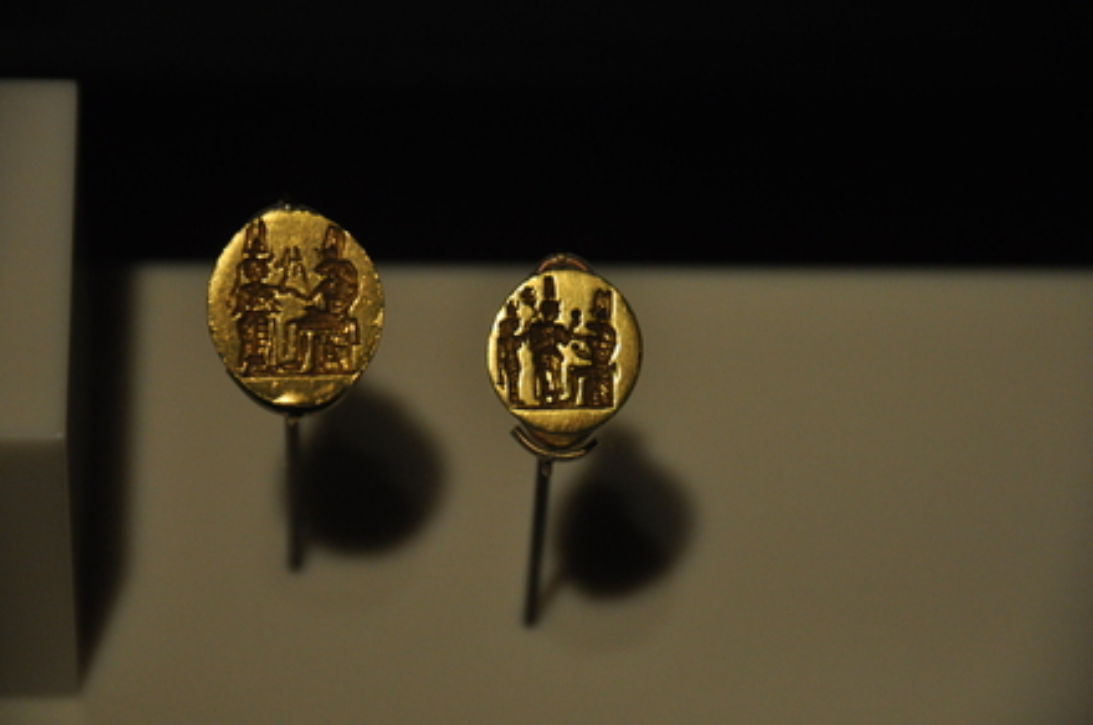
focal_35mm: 300
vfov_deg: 4.6
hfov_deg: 6.9
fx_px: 9095
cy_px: 362
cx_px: 546
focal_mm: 200
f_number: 5.6
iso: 1000
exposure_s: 1/2000
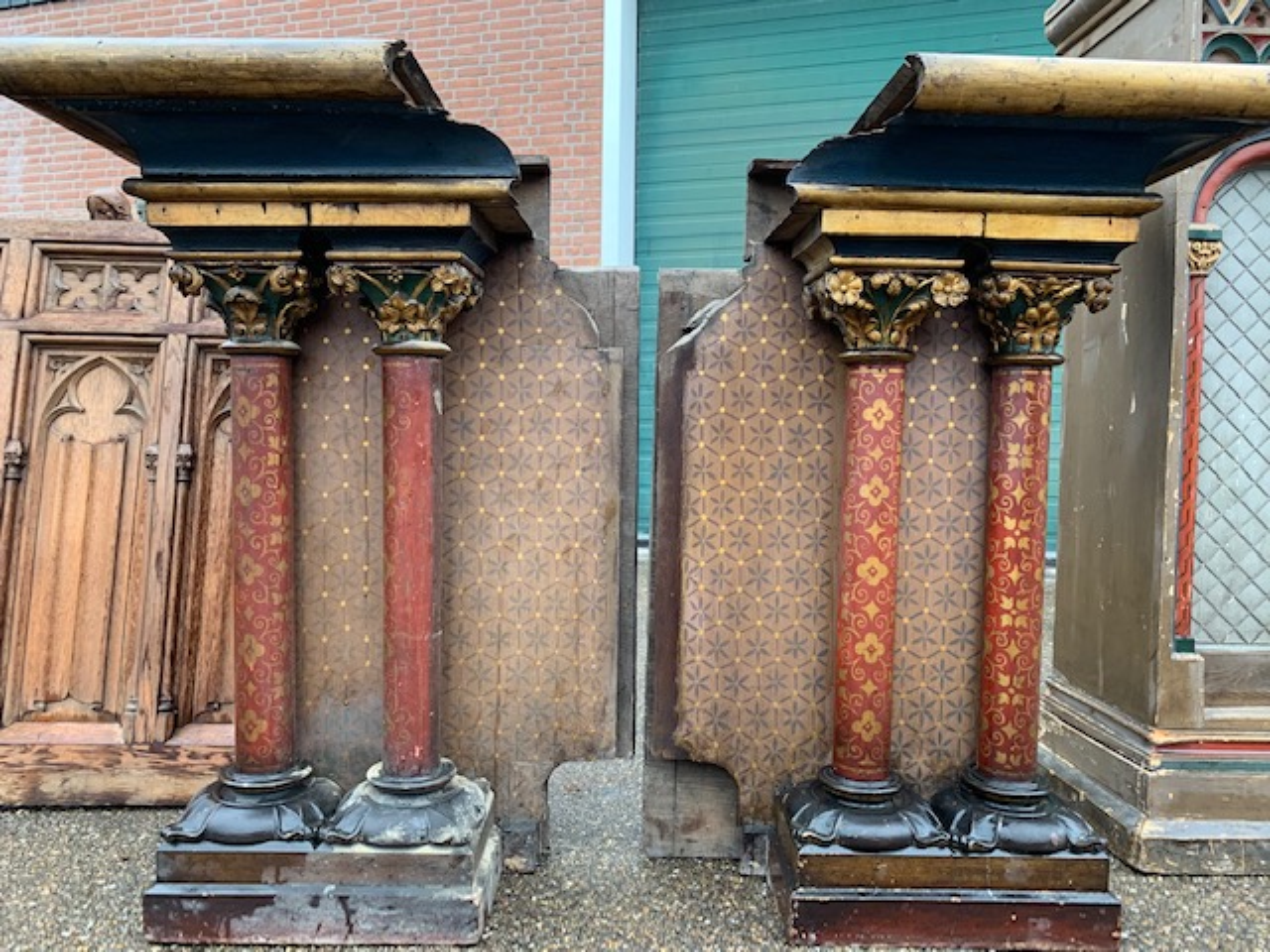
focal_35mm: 26
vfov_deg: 53.1
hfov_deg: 67.3
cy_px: 476
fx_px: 954
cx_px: 635
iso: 100
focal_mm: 4.25
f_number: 1.8
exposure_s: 1/60
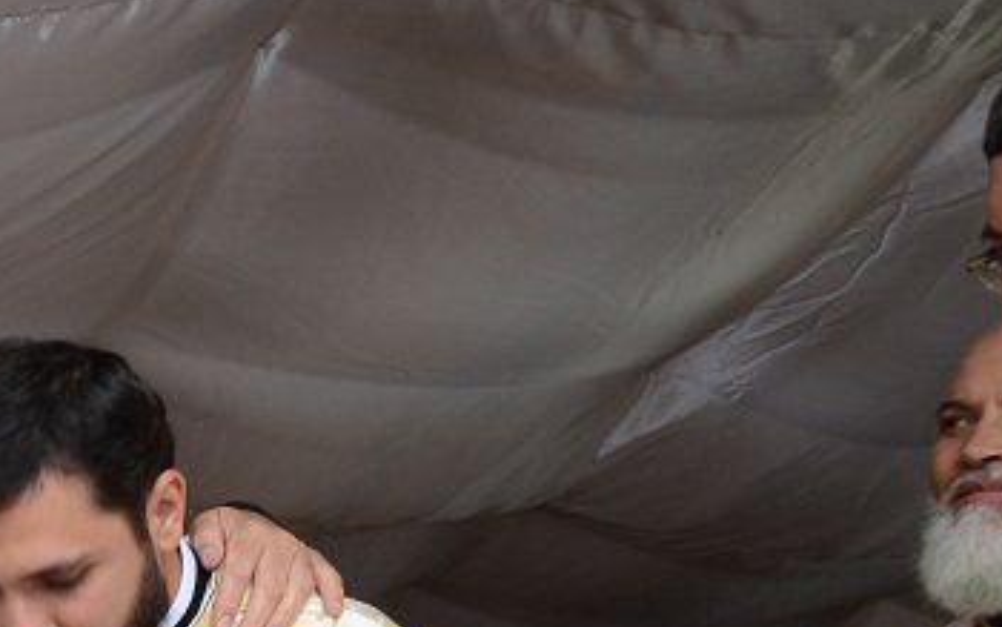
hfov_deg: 16.6
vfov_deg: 11.2
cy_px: 1074
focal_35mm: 110
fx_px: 2998
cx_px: -644
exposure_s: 1/100
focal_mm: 21
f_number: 5
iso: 400
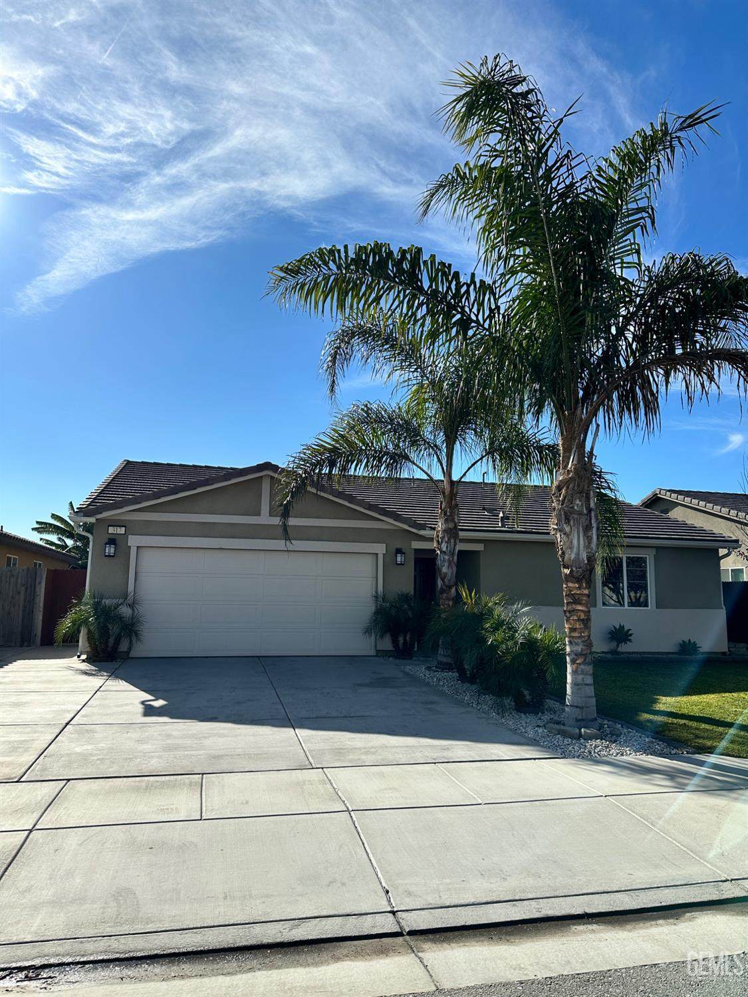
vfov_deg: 71.6
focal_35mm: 24
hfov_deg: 56.8
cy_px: 498
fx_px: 691
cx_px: 374
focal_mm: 6.86
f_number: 1.78
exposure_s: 1/7576
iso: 80
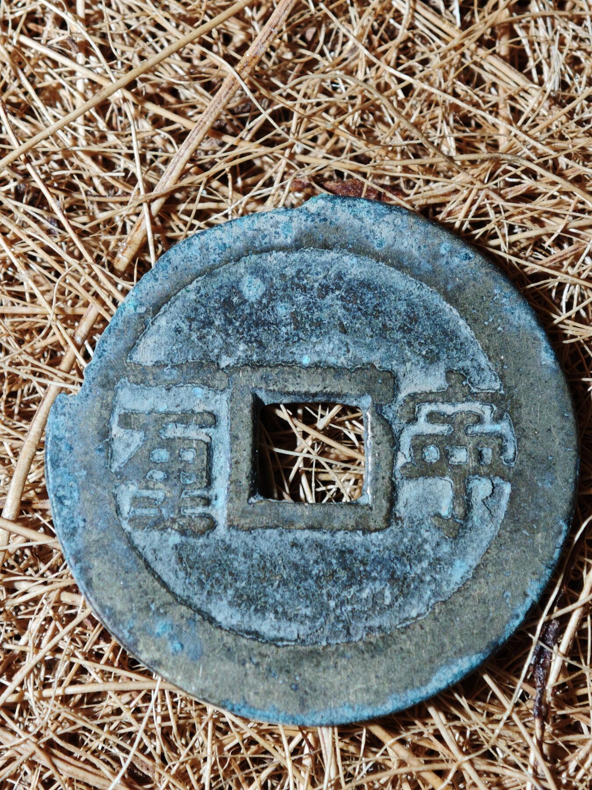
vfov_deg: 20.0
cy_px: 395
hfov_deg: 15.1
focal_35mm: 98
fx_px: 2235
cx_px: 296
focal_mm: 9
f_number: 2
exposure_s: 1/100
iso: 125
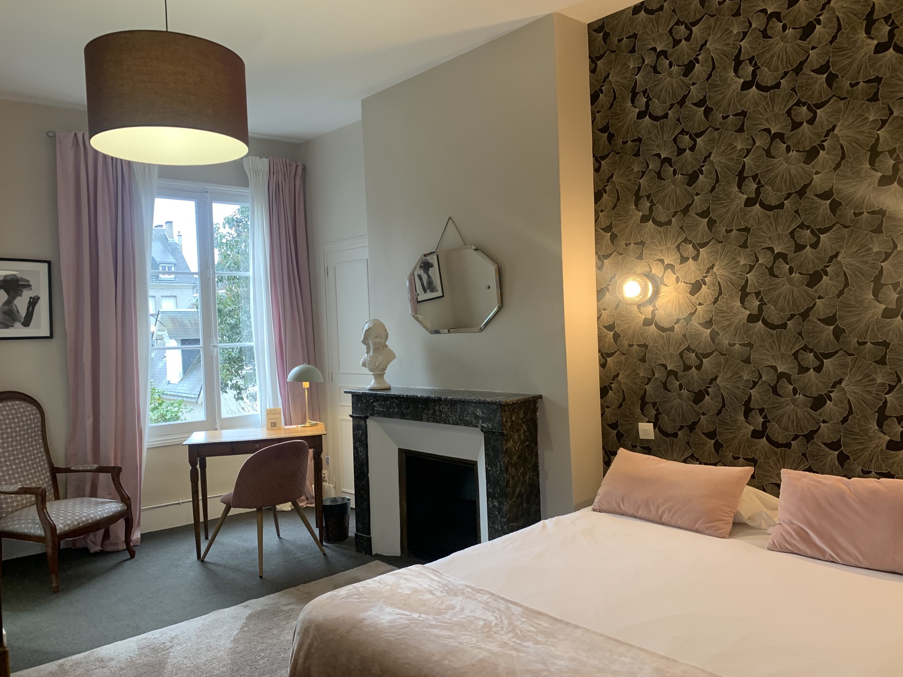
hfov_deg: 67.3
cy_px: 338
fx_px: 678
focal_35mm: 26
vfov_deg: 53.1
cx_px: 452
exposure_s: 1/50
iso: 125
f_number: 1.8
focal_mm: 4.25
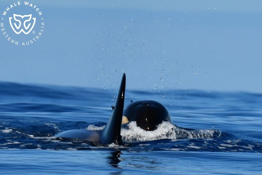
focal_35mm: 405
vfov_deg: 3.4
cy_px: 88
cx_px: 131
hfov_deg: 5.1
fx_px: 2947
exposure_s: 1/2000
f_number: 8
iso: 250
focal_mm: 270
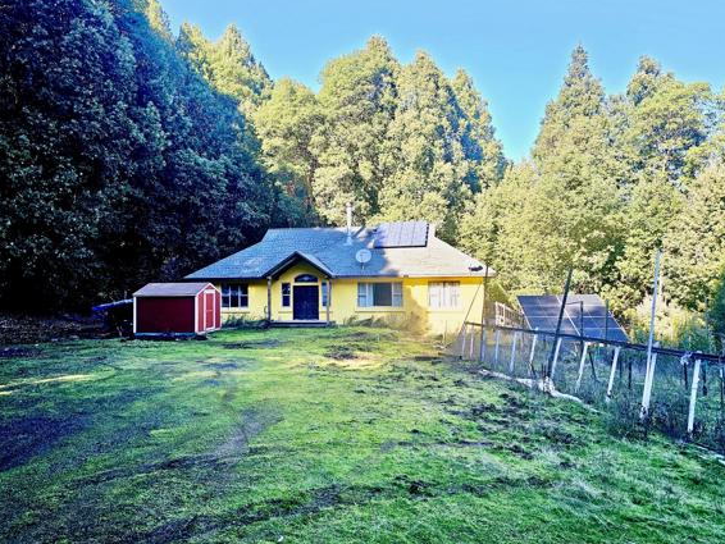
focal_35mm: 26
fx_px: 545
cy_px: 279
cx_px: 360
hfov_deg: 67.3
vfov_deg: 53.1
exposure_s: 1/180
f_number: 1.7
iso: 16
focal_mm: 6.3
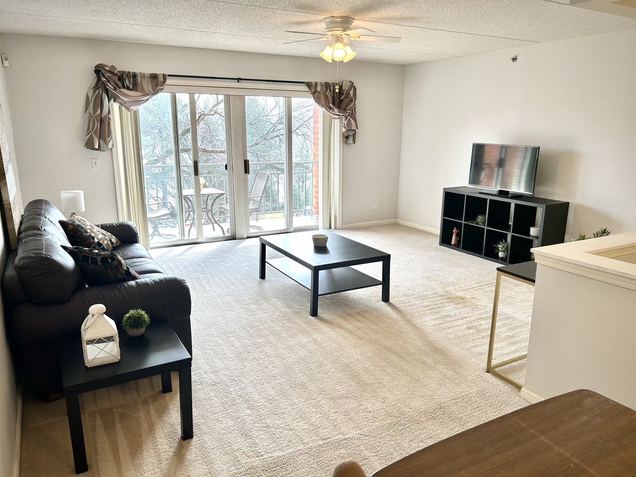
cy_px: 238
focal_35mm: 26
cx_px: 318
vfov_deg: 53.1
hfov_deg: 67.3
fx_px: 478
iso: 40
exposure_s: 1/120
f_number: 1.5
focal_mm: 5.7
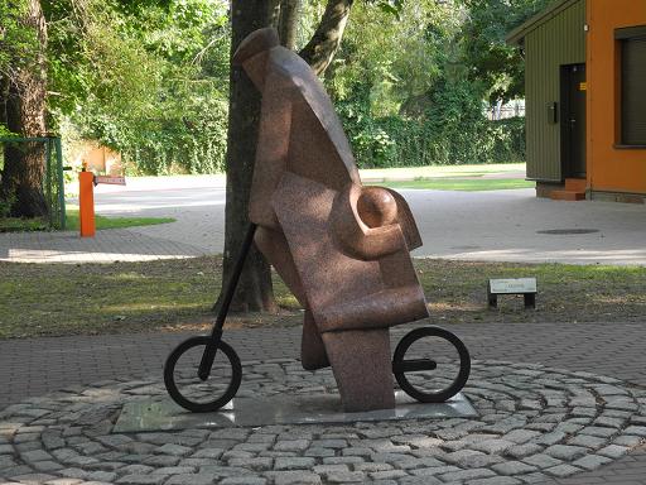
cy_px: 242
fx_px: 1586
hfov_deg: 23.0
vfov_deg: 17.4
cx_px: 323
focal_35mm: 85
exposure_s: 1/60
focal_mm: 18.1
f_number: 4
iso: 100
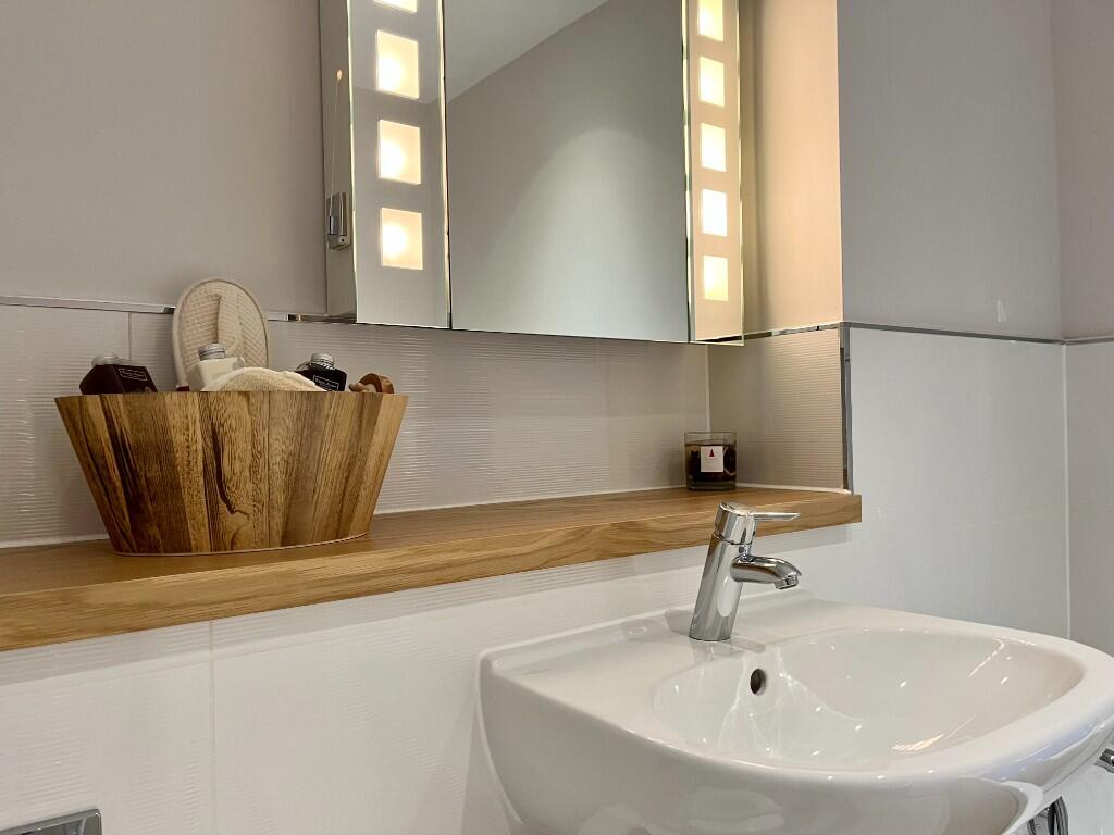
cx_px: 557
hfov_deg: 67.3
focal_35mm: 26
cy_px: 418
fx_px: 837
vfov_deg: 53.1
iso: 80
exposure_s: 1/50
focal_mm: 5.1
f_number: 1.6
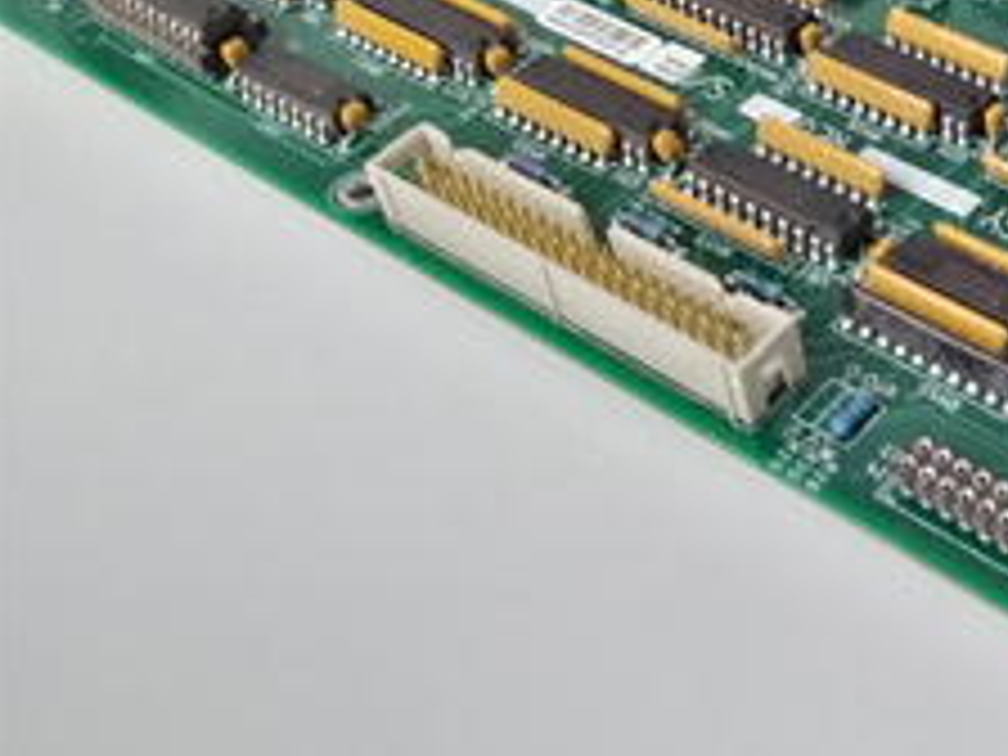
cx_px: 1116
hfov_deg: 29.8
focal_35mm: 58
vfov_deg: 24.8
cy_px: 146
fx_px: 1689
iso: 386
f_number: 1.8
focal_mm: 3.63
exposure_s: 1/24
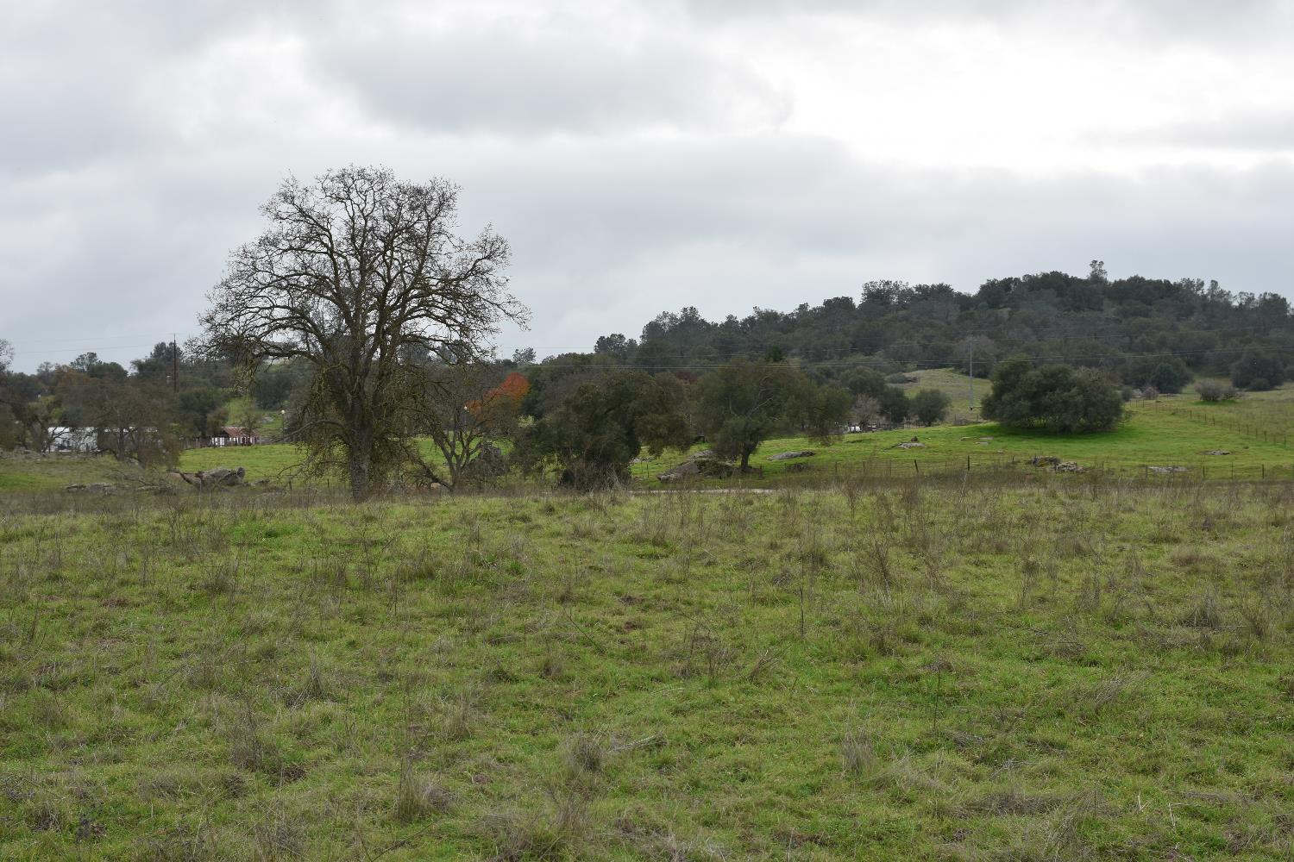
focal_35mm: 52
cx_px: 647
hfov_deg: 37.9
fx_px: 1887
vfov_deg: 25.8
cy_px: 431
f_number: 7.1
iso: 100
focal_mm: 35
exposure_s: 1/250
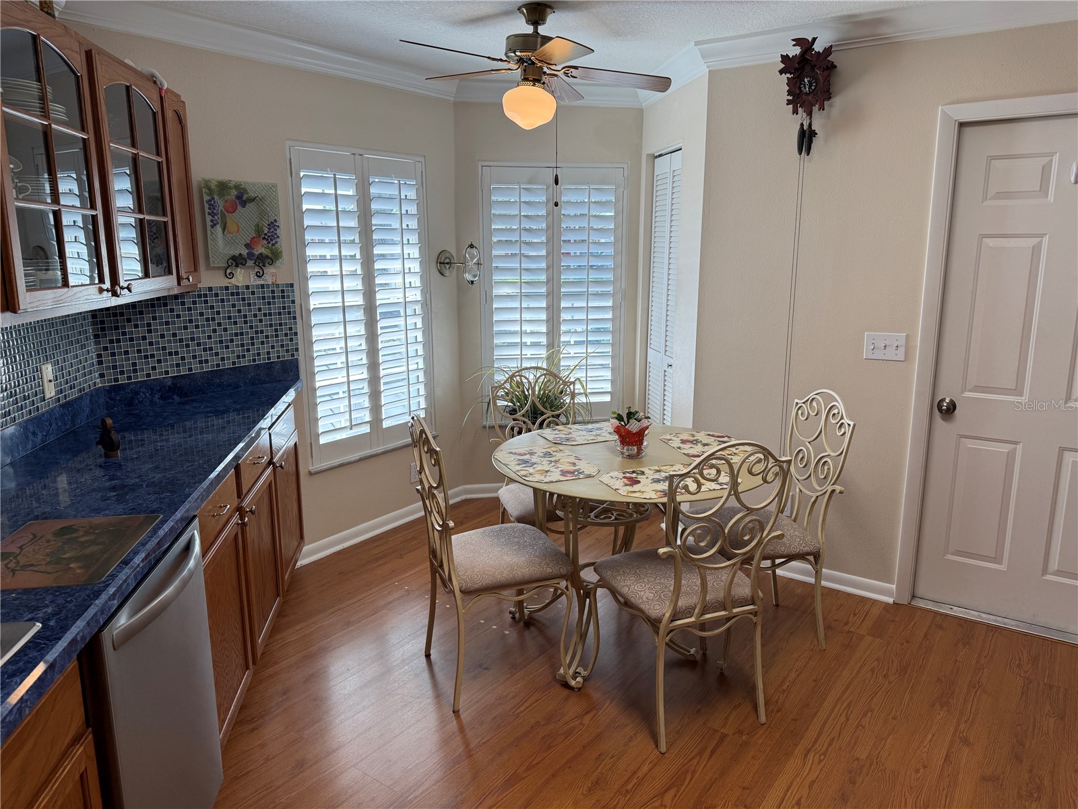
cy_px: 404
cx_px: 539
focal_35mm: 24
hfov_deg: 71.6
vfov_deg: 56.8
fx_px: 747
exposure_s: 1/246
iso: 100
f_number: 1.78
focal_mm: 6.76
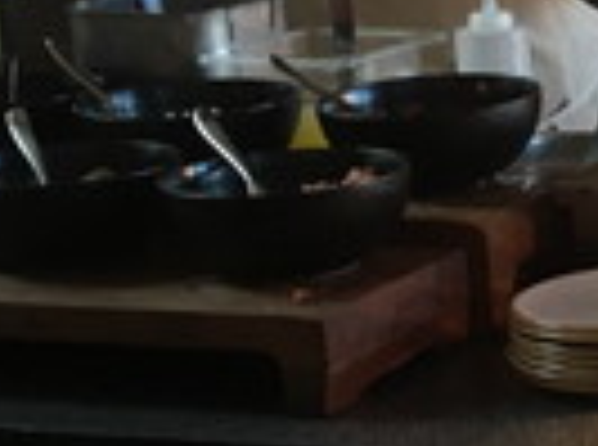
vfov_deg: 10.5
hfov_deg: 12.6
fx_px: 2412
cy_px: 234
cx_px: 1151
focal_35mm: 140
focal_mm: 4.15
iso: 80
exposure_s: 1/33
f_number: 2.2
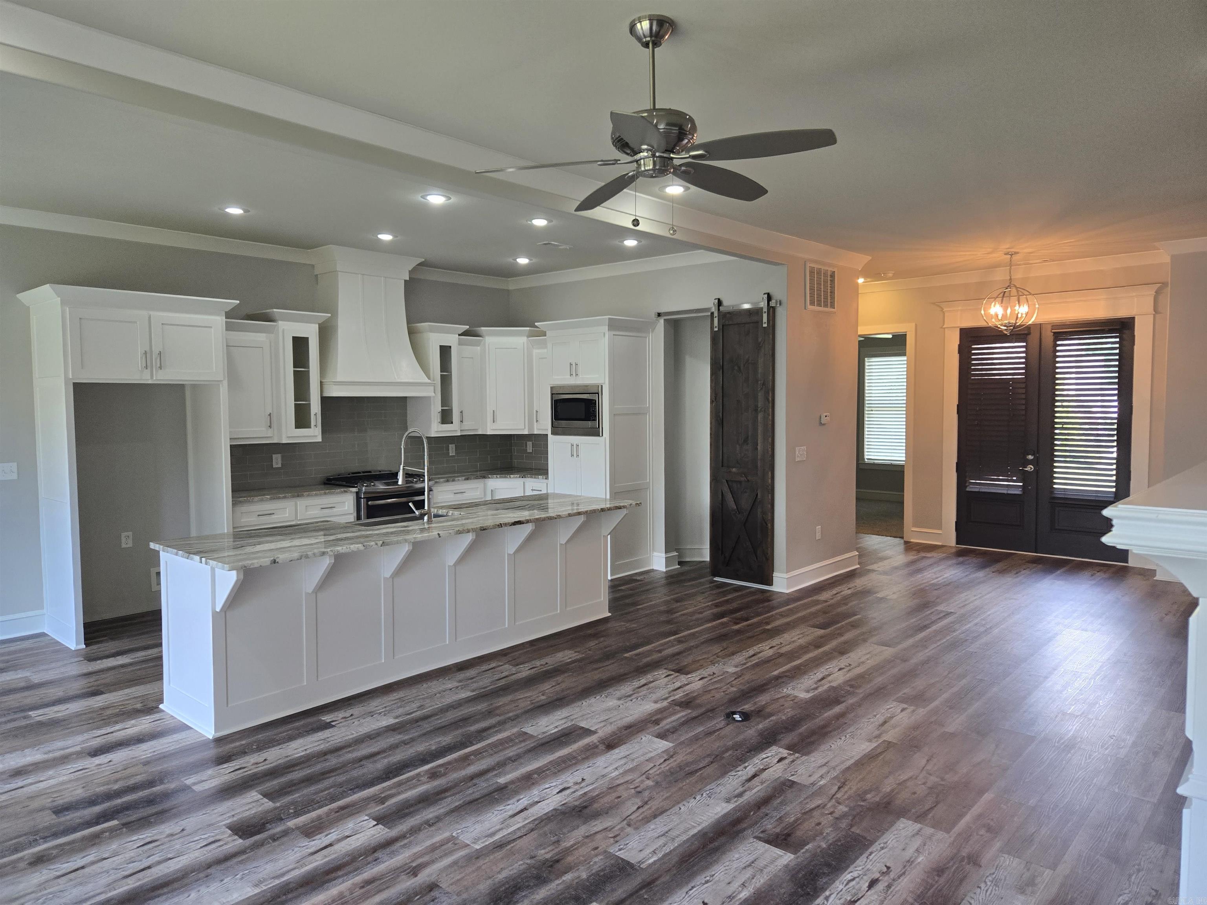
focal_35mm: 23
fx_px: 802
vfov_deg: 58.9
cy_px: 452
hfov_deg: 73.9
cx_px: 604
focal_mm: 5.4
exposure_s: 1/120
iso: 125
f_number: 1.8
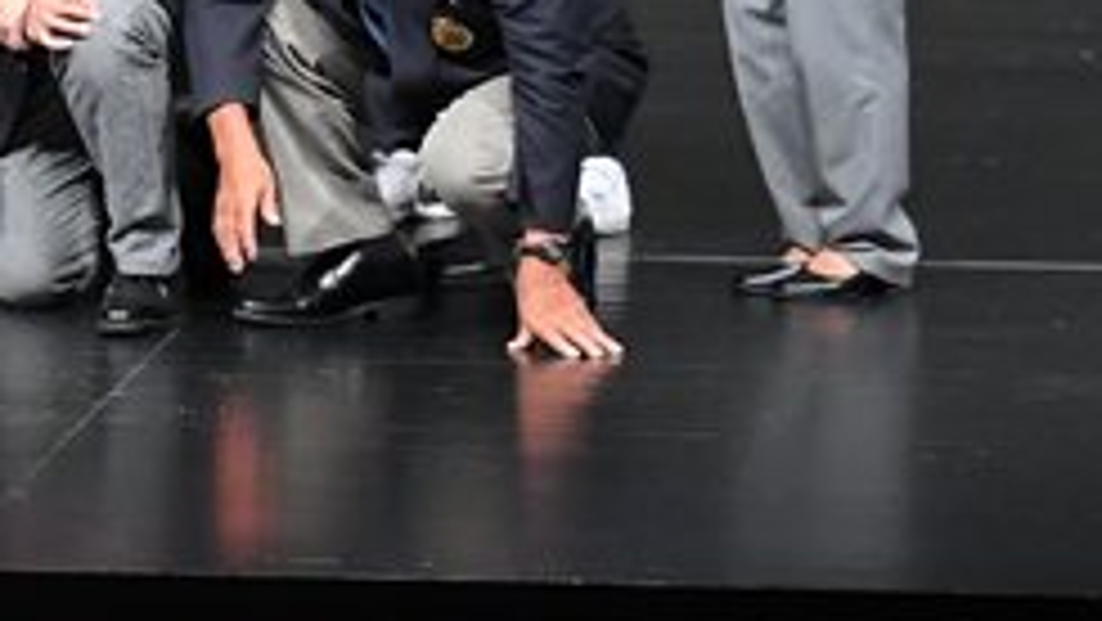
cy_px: -522
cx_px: -236
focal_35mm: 520
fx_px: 15200
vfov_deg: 2.3
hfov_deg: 4.1
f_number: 5.6
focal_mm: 105
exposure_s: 1/400
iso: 4000
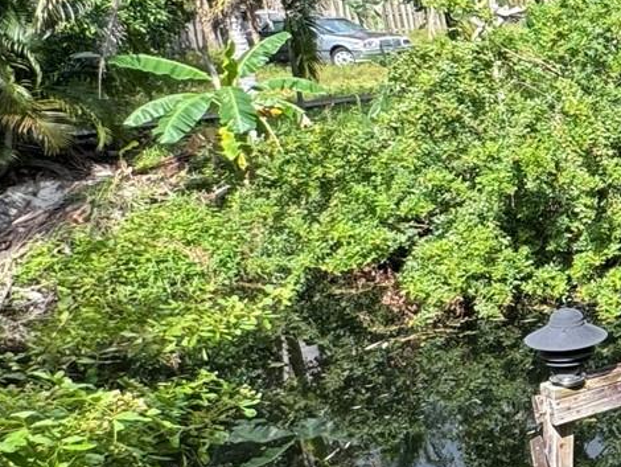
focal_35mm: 61
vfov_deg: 24.0
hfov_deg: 20.2
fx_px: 1095
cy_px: 177
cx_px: 1175
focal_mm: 2.22
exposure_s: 1/298
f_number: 2.2
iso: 40
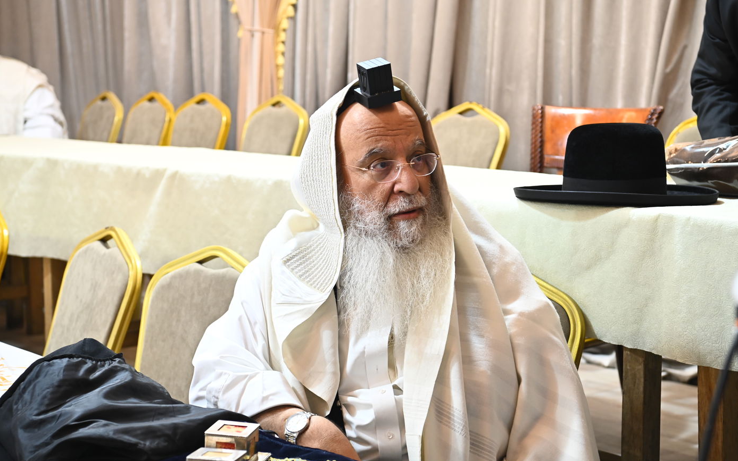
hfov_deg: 28.6
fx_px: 1448
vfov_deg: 18.1
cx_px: 371
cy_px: 243
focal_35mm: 72
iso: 1600
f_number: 5.6
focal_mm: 70
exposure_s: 1/125
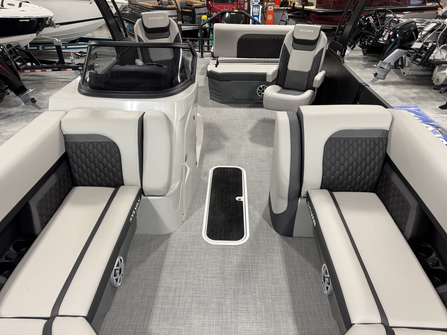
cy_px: 168
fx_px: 310
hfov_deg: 71.6
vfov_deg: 56.8
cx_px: 224
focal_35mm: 24
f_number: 1.78
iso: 125
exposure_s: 1/60
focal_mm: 6.76
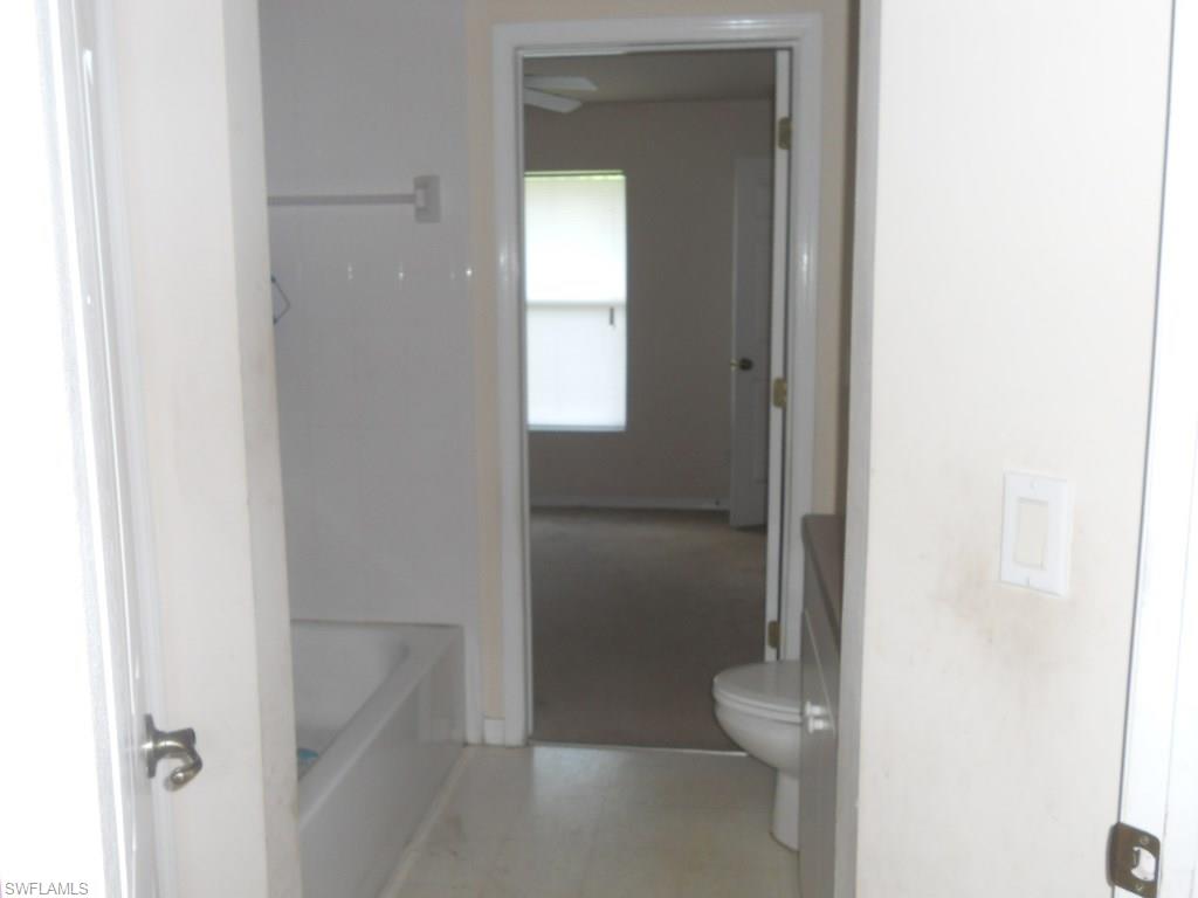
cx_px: 599
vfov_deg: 44.2
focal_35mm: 32
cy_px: 449
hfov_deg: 56.8
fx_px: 1107
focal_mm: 5.8
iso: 200
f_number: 3.5
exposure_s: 1/25
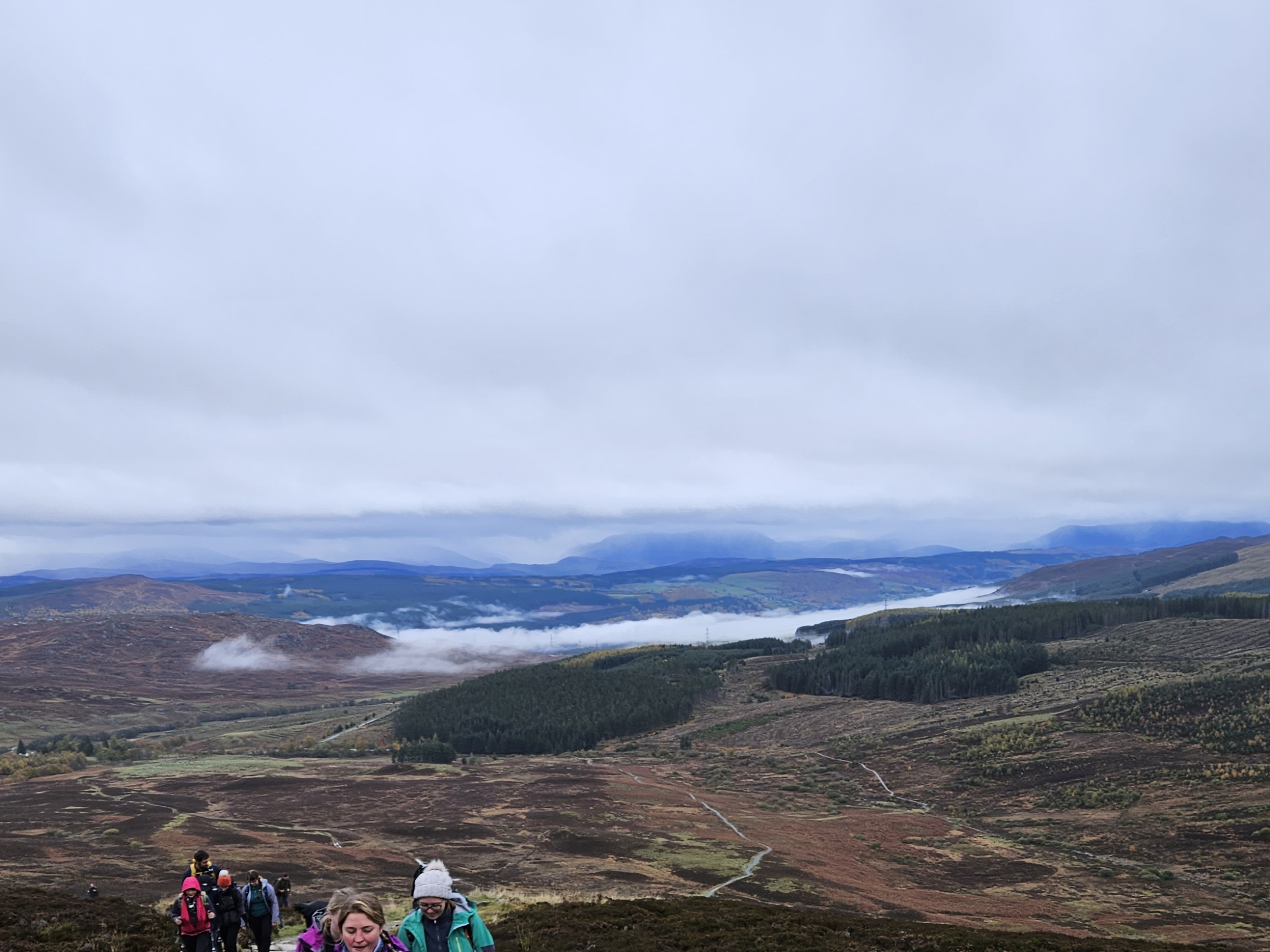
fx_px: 1468
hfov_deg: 46.8
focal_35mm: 40
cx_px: 634
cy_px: 784
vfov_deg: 34.7
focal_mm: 5.4
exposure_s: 1/426
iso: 25
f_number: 1.8
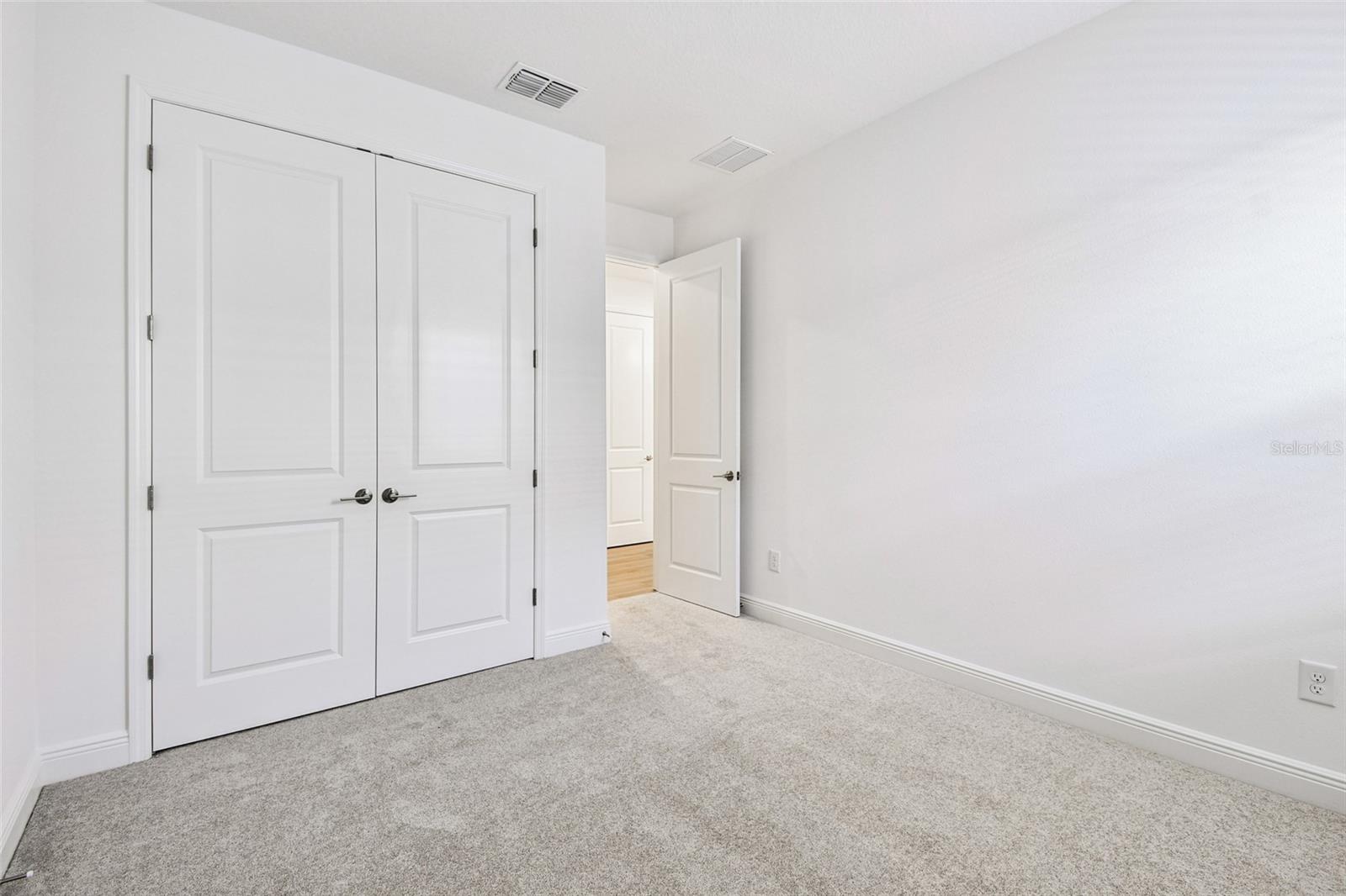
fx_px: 561
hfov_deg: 100.4
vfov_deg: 77.3
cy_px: 448
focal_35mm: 15
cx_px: 673
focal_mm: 10
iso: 100
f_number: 7.1
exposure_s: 1/13
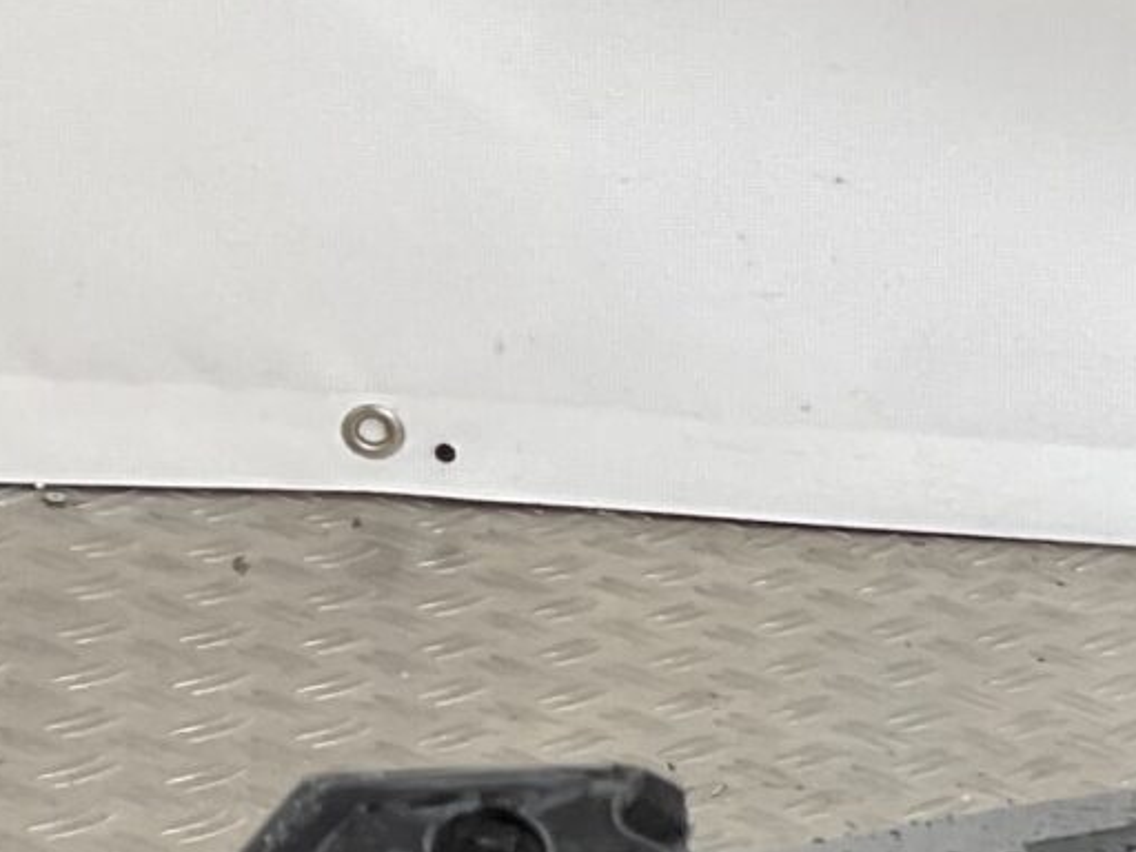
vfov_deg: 9.5
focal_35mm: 145
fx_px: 4758
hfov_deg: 12.3
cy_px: 1757
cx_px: 2150
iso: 25
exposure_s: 1/120
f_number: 1.8
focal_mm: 3
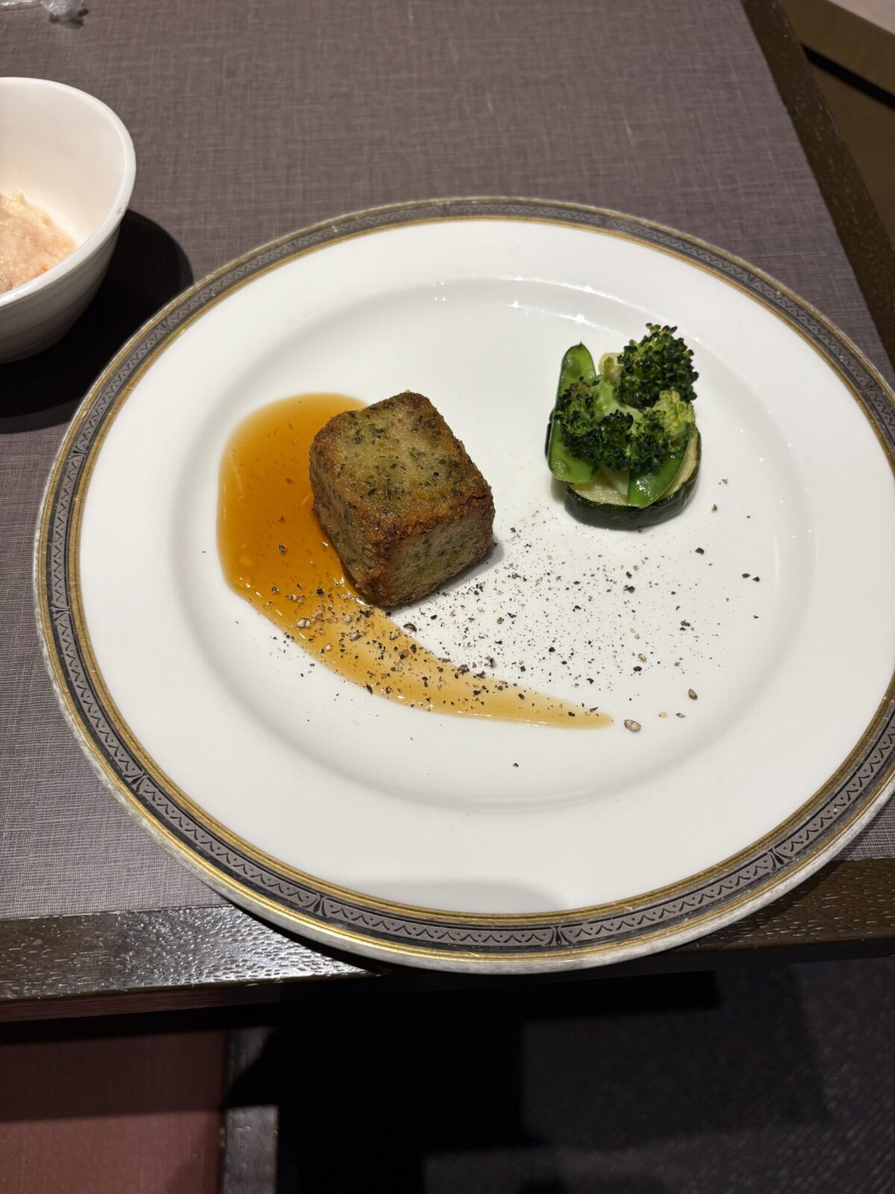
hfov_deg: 53.1
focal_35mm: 26
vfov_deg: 67.3
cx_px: 448
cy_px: 597
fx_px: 896
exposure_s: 1/122
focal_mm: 5.96
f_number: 1.6
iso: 50
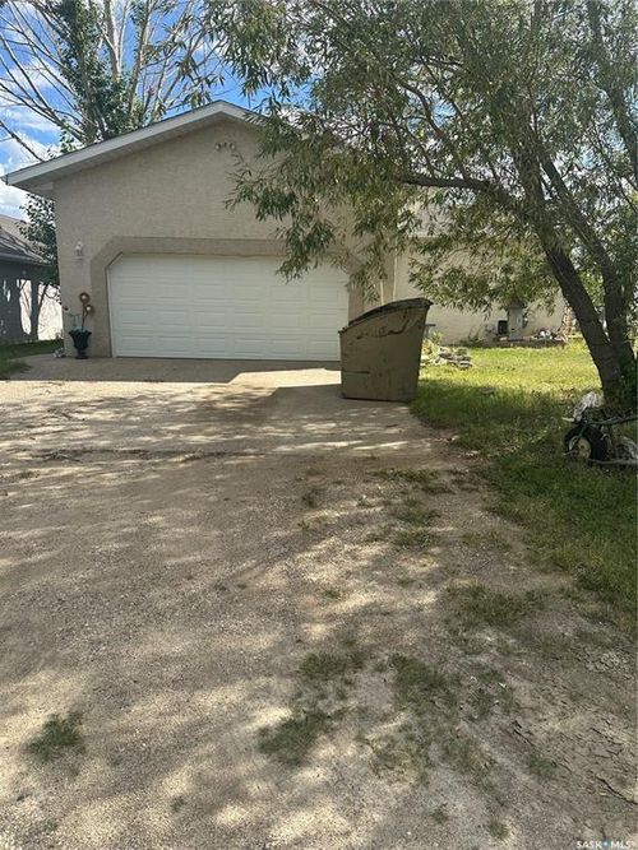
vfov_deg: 71.6
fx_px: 590
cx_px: 319
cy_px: 425
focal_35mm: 24
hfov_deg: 56.8
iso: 80
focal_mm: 6.86
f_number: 1.78
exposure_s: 1/2410
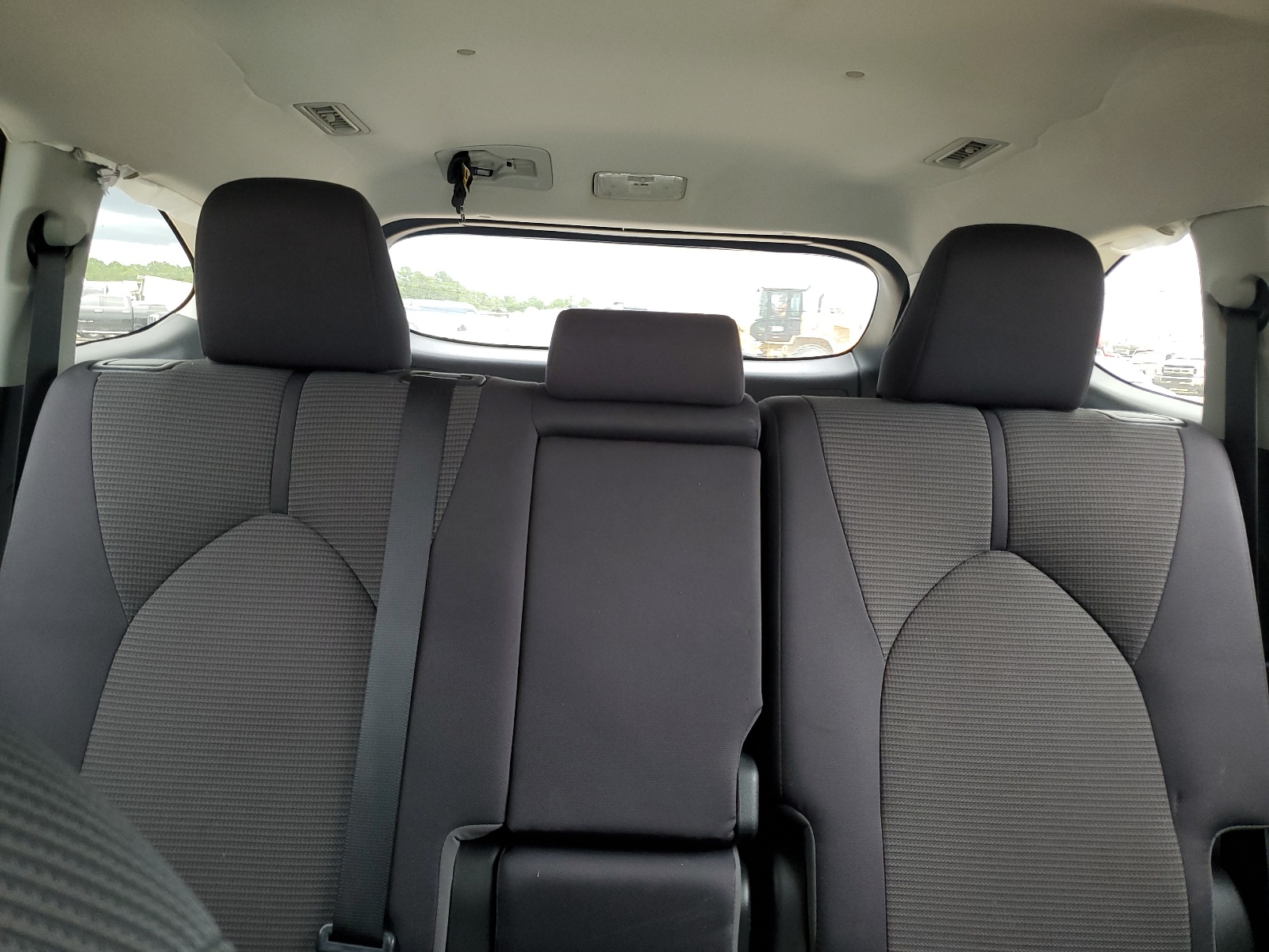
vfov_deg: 53.1
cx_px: 634
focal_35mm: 26
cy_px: 476
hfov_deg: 67.3
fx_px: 953
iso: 68
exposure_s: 1/60.2
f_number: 1.5
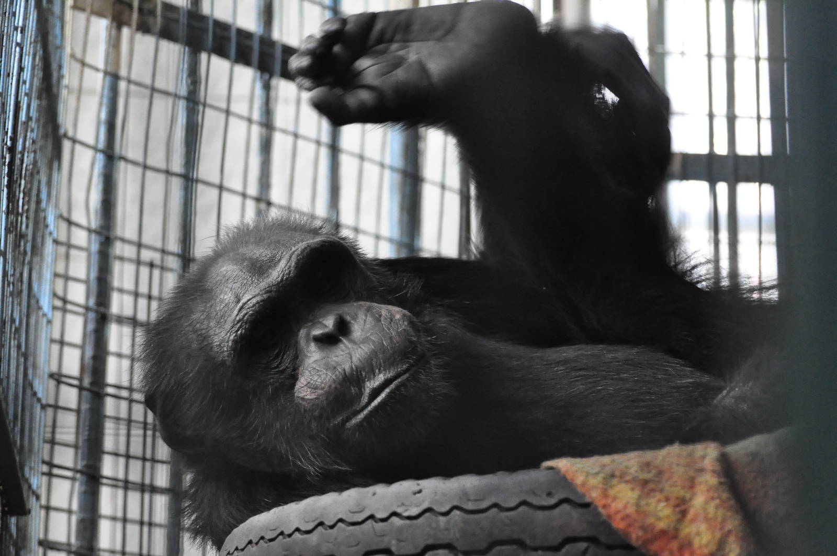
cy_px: 278
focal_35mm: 105
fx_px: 2438
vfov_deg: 13.0
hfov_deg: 19.5
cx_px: 418
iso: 3200
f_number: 4.5
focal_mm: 70
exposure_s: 1/30
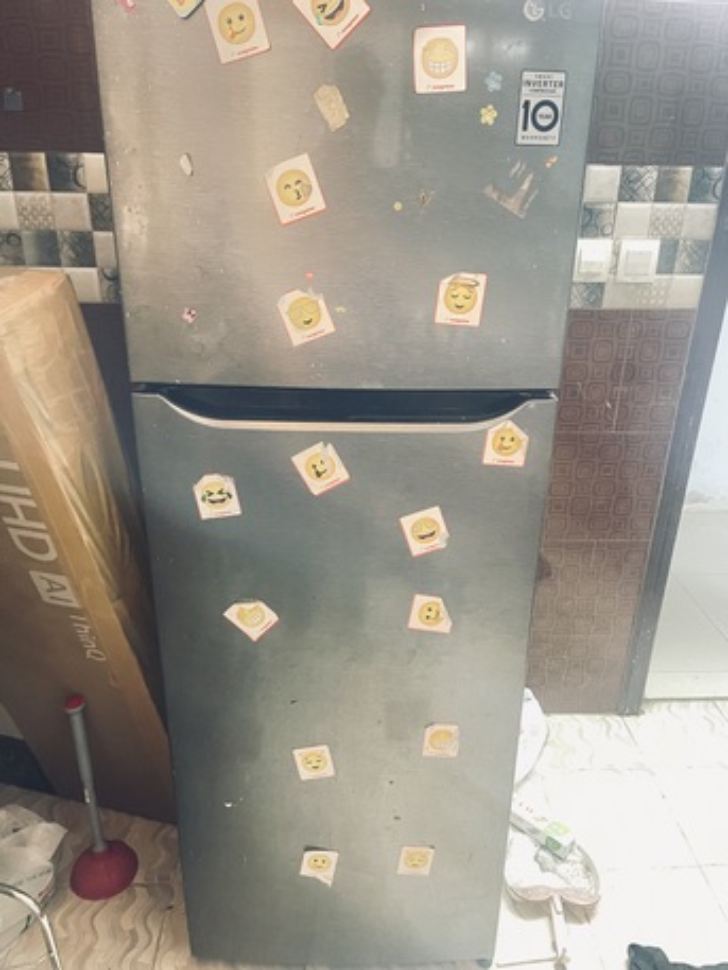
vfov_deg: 69.4
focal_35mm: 25
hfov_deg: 54.9
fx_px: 701
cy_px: 485
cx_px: 364
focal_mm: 5.1
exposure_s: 1/20
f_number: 1.6
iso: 1000
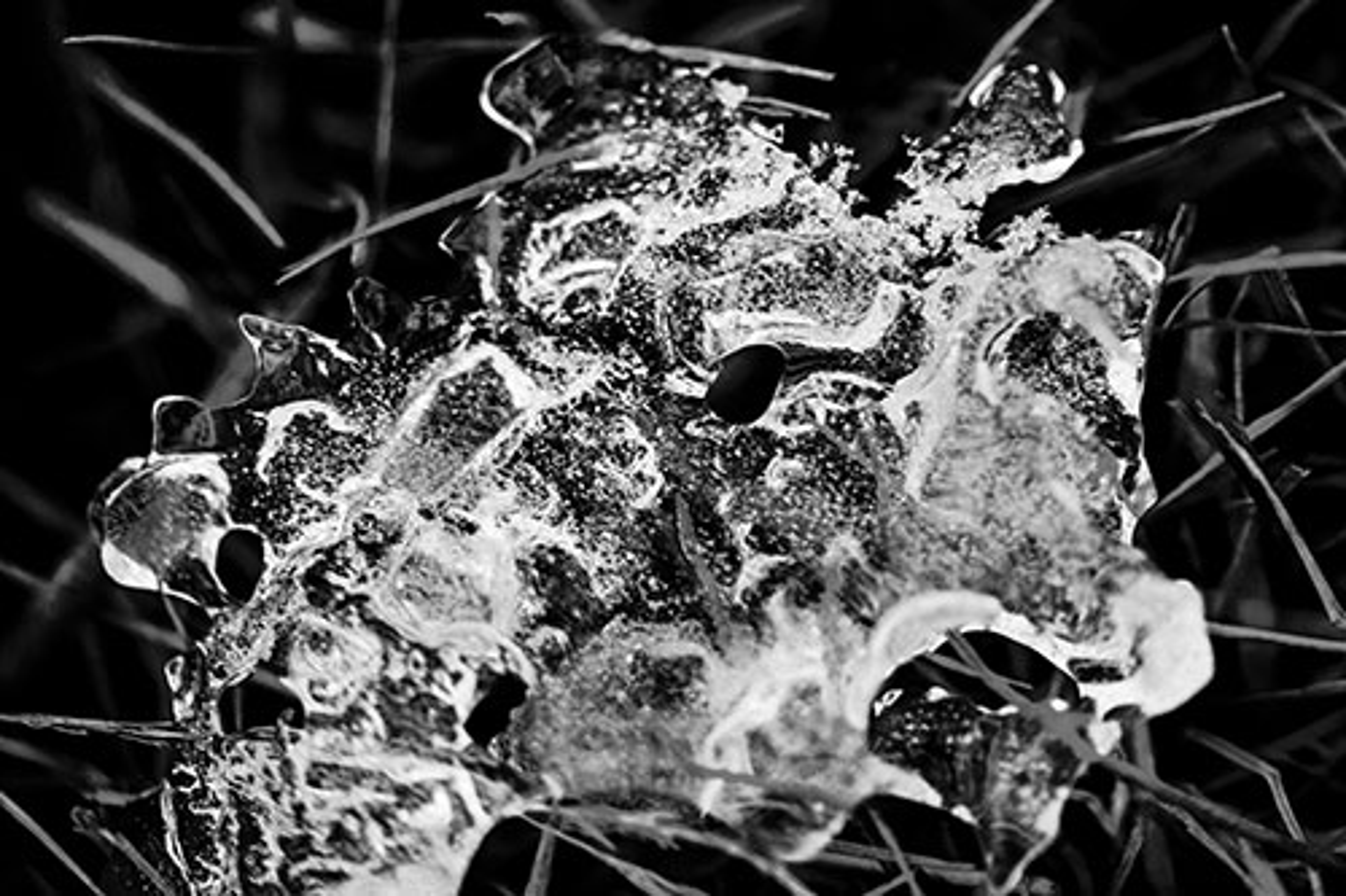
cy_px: 448
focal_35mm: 210
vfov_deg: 6.5
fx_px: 7849
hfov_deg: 9.8
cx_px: 673
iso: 1600
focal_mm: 210
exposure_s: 1/800
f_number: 7.1
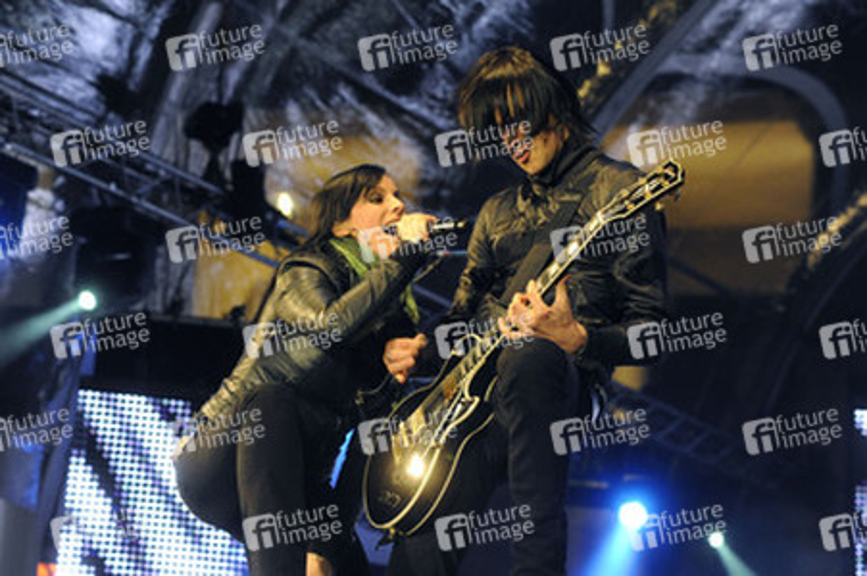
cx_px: 434
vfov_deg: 13.7
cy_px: 288
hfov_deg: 20.4
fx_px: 2407
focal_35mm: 100
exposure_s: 1/200
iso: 5000
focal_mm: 100
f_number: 5.6
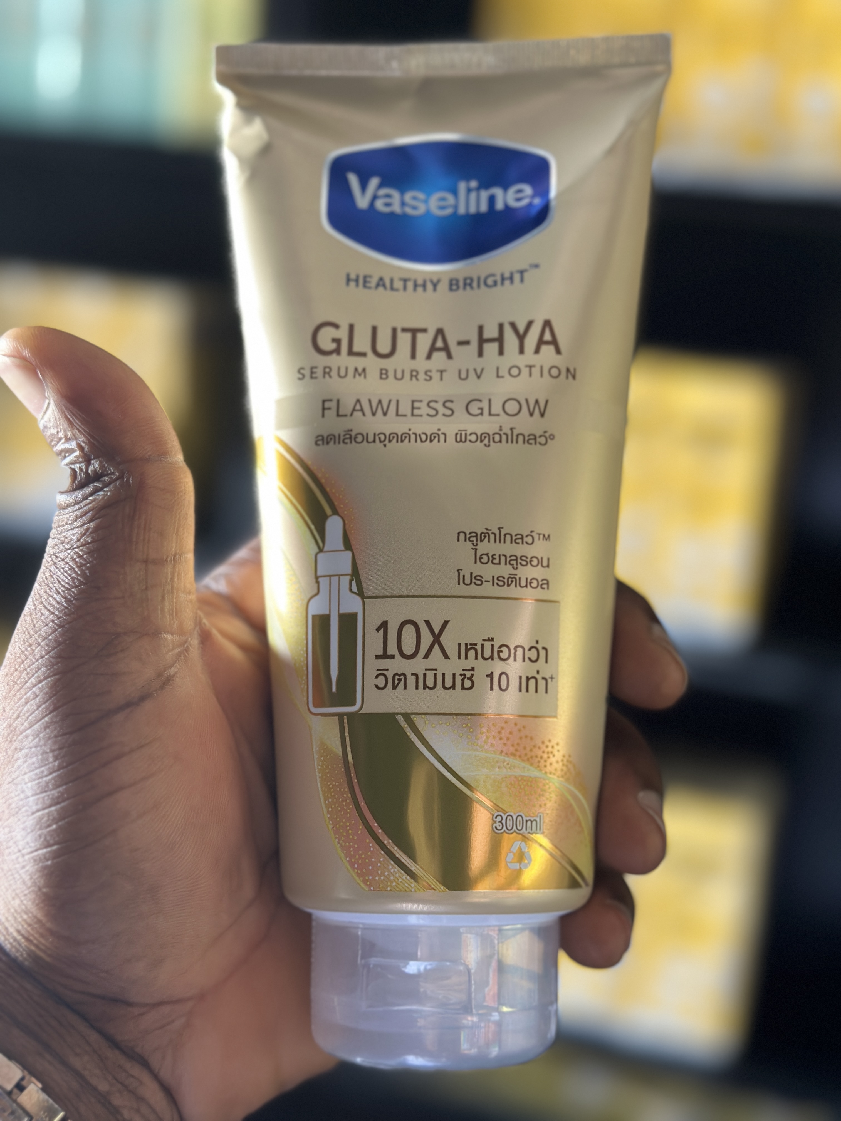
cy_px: 560
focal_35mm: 48
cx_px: 420
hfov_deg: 30.3
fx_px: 1555
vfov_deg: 39.7
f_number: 1.78
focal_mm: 6.86
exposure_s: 1/60
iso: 320
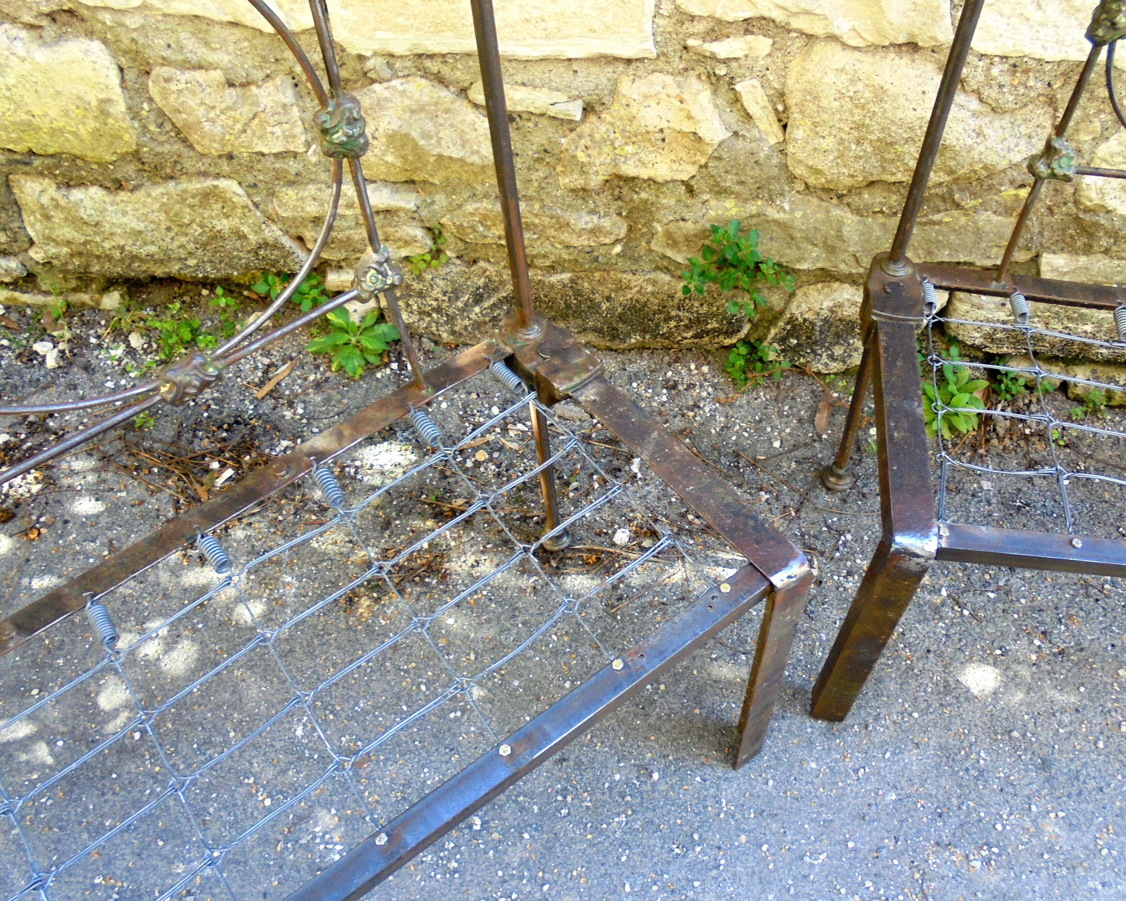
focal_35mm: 28
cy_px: 452
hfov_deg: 62.1
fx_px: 933
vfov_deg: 51.5
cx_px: 613
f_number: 3.5
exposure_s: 1/30
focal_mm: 4.6
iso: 100
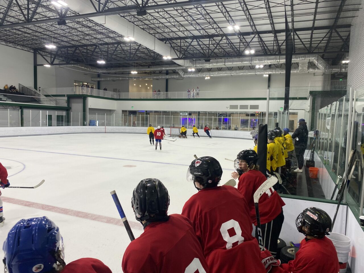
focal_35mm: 26
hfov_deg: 67.3
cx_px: 182
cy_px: 136
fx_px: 273
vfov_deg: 53.1
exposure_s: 1/120
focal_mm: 4.25
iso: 100
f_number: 1.8
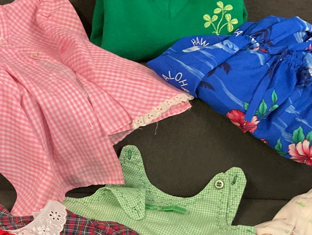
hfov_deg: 31.1
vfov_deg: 23.5
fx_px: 550
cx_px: 75
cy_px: 209
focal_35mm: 61
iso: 250
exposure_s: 1/60
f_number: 1.8
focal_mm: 3
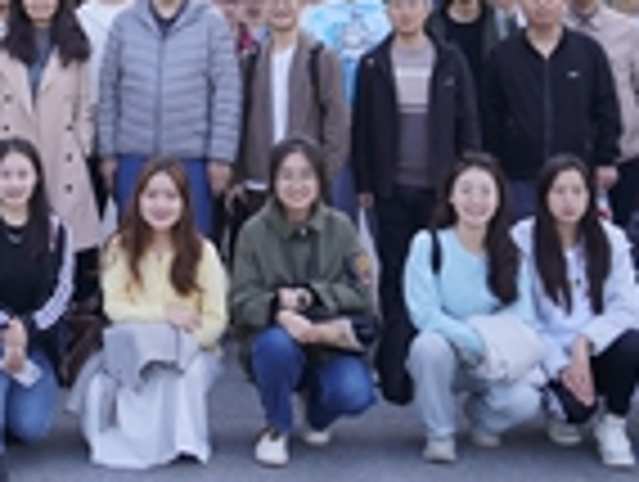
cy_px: -169
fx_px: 1498
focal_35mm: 81
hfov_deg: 23.4
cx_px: 63
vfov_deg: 17.0
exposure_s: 1/250
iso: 100
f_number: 3.5
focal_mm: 16
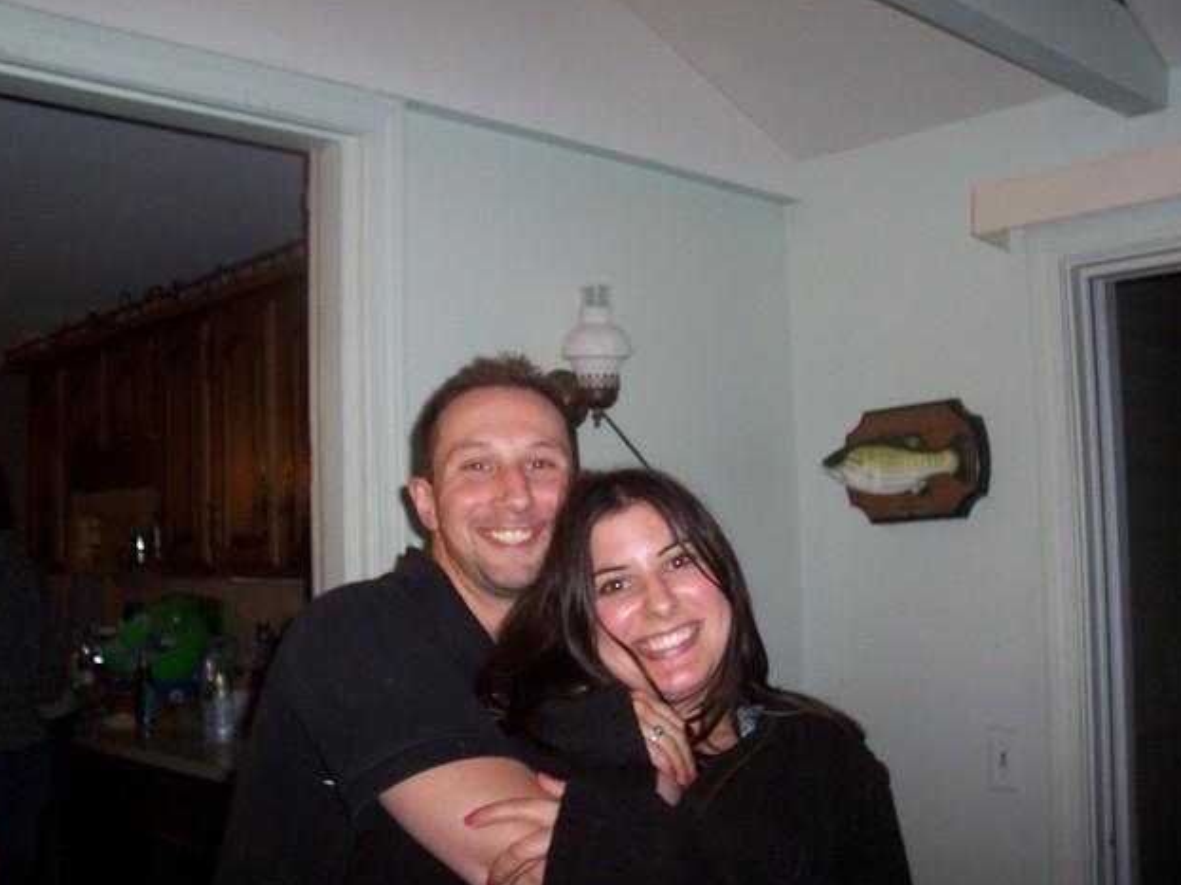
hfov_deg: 49.0
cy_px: 436
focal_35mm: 38
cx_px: 586
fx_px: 1296
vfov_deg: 37.7
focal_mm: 5.6
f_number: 2.8
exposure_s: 1/60
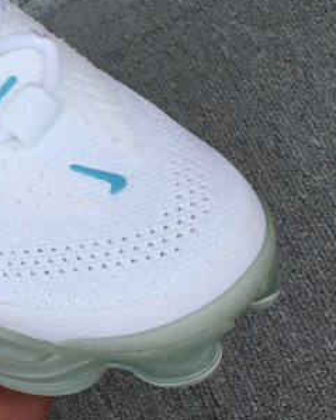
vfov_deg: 20.9
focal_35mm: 91
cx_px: -32
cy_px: 127
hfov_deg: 16.4
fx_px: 1132
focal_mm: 3.3
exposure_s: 1/895
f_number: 2.4
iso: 25
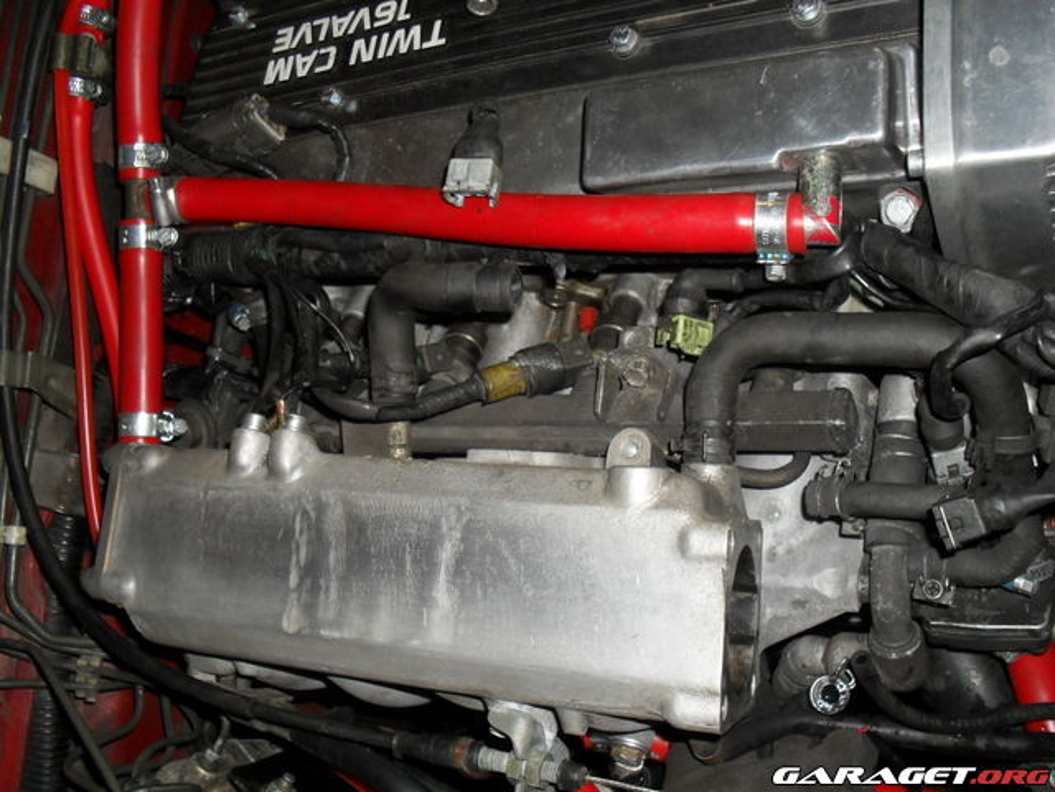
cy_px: 396
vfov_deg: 40.7
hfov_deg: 52.6
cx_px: 528
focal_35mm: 35
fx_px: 1067
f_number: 3.2
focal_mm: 6.3
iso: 200
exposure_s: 1/45
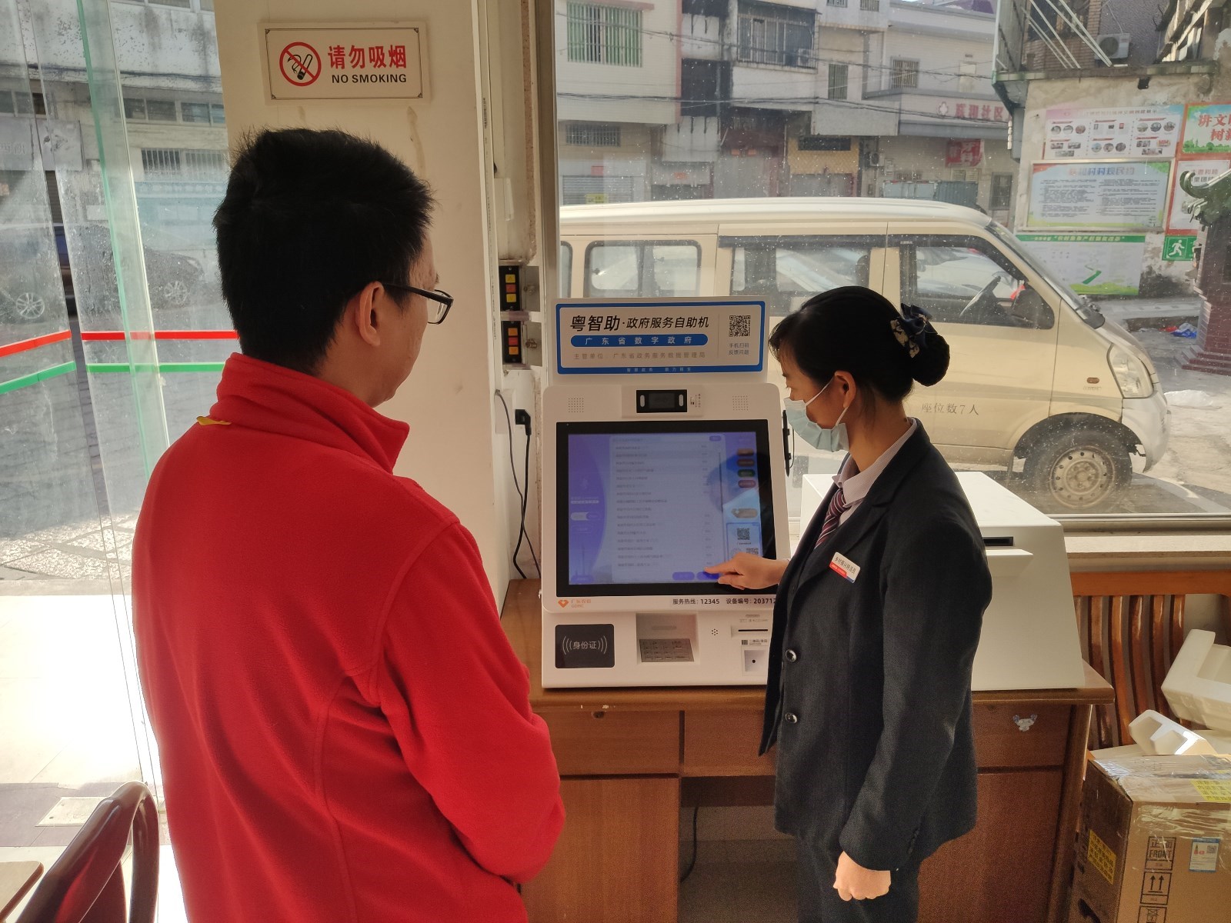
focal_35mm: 26
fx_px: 925
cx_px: 616
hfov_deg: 67.3
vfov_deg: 53.1
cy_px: 462
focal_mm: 4.75
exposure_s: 1/1354
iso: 112
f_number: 1.75
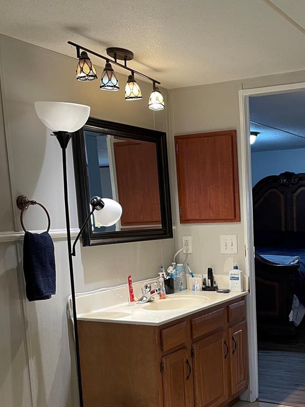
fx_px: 552
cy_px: 303
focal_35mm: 47
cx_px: 242
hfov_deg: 30.2
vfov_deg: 39.4
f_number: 1.6
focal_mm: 4.2
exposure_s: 1/60
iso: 125
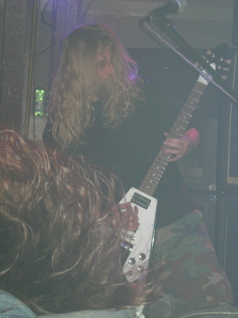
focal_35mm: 113
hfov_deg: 13.1
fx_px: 1036
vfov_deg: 17.4
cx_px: 119
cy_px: 159
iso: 143
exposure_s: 1/60.1
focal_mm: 23.4
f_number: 4.9
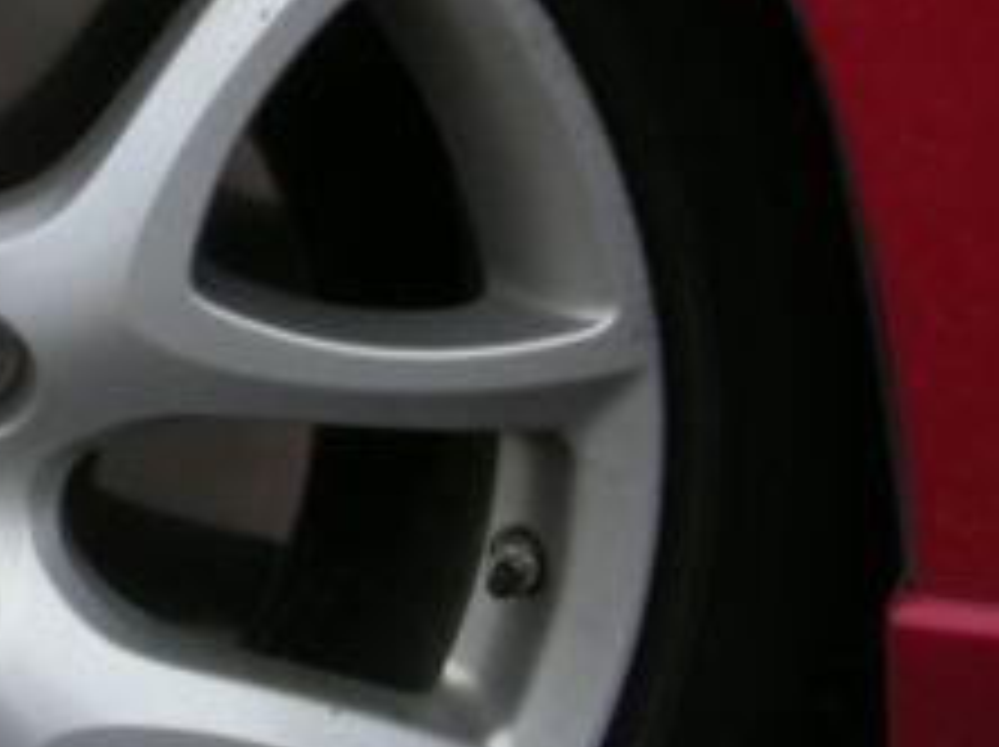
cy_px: 322
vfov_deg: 10.4
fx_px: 4094
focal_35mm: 142
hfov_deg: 13.4
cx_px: -279
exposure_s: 1/126
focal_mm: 5.7
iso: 64
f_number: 5.7
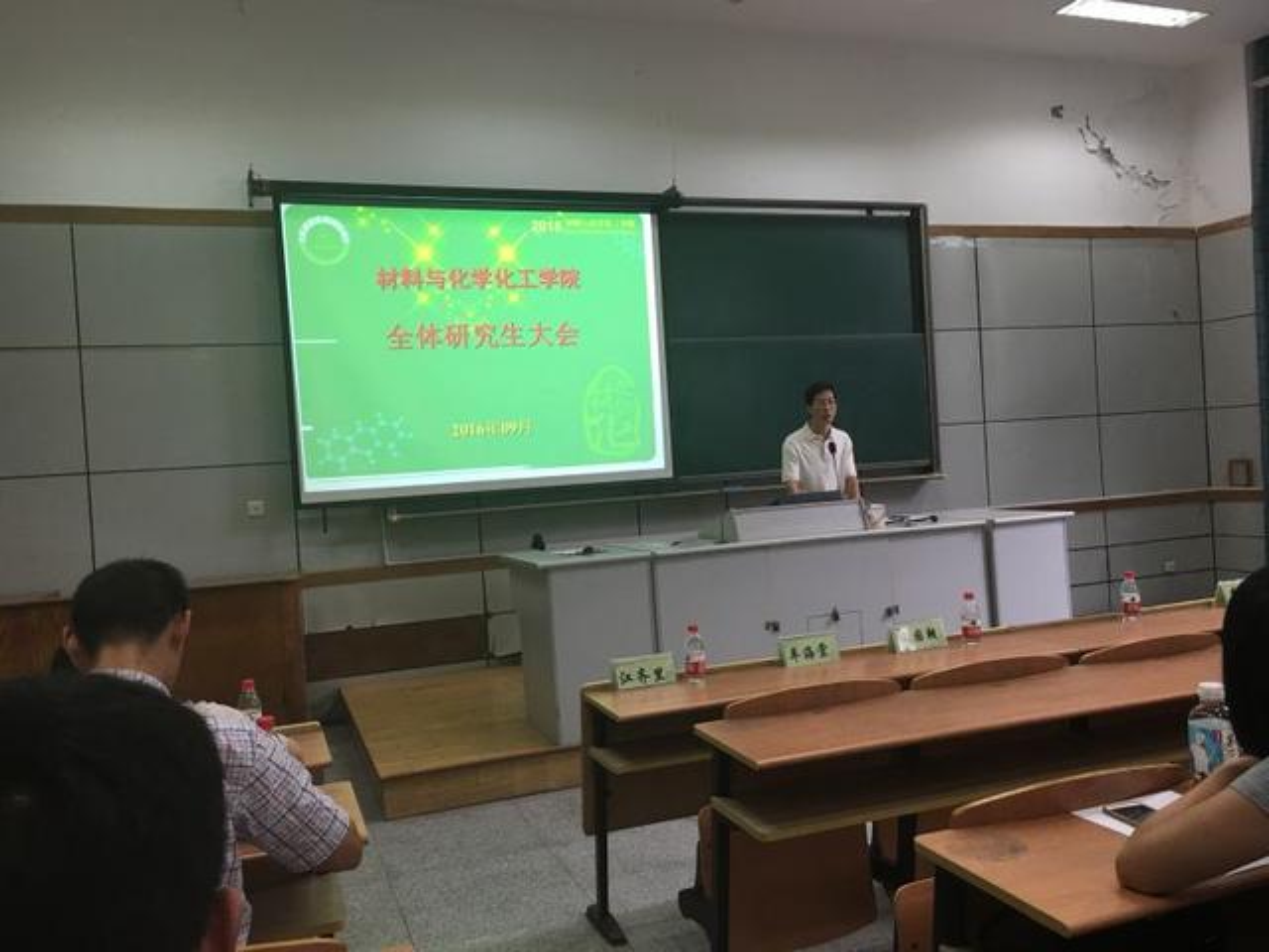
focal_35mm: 29
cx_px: 634
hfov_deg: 61.7
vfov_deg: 48.2
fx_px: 1063
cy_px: 476
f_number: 2.2
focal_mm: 4.15
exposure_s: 1/33
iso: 50
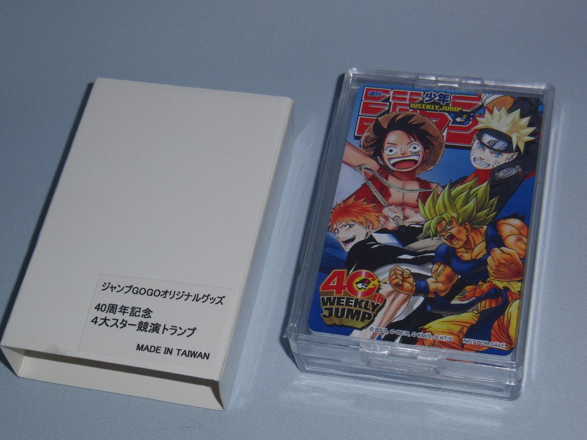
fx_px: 1119
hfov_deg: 29.4
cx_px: 294
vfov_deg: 22.3
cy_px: 220
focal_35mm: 66
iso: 100
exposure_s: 1/250
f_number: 4.4
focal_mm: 11.6
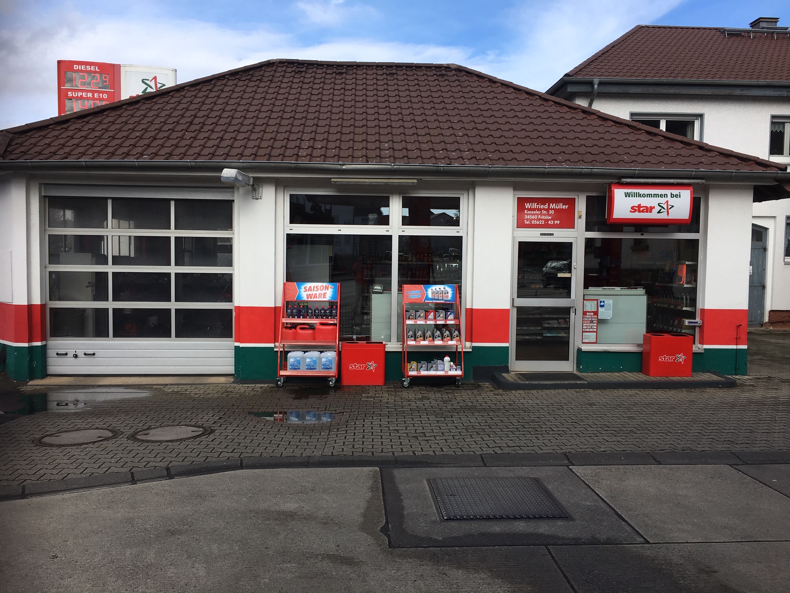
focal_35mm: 29
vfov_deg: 48.2
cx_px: 395
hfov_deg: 61.7
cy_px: 296
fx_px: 662
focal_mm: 4.15
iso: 25
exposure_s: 1/916
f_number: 2.2
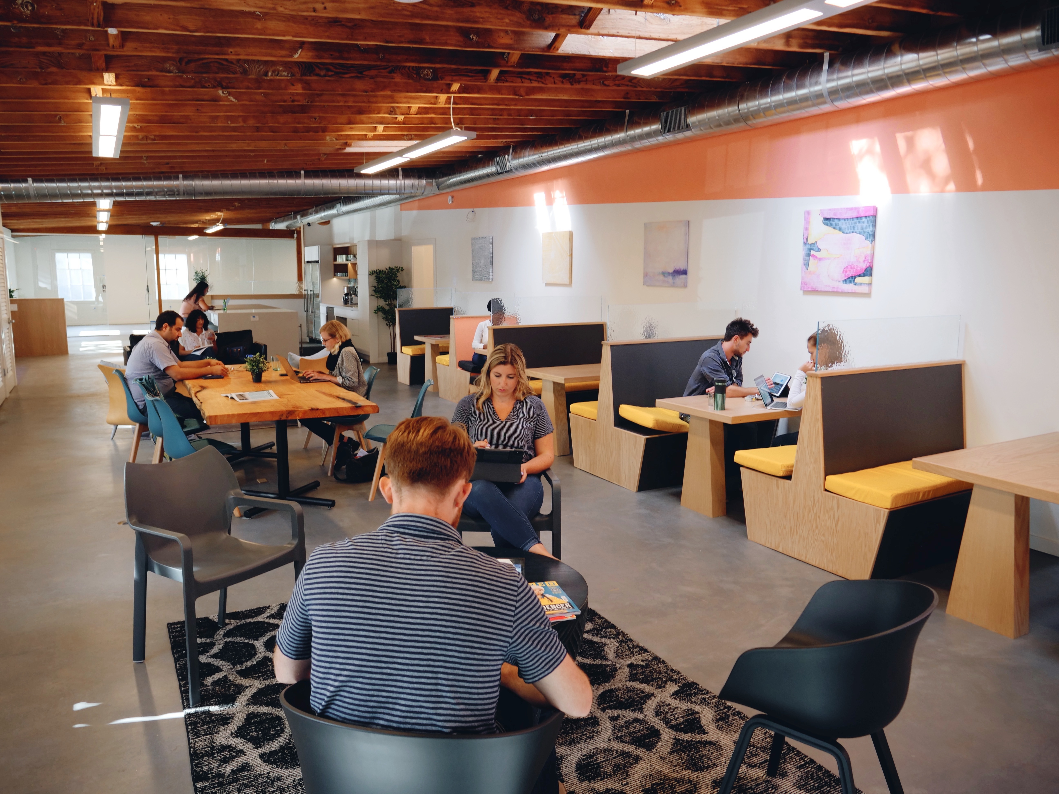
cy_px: 397
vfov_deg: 56.8
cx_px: 530
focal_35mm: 24
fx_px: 734
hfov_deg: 71.6
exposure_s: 1/60
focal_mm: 12
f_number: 2.8
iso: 200
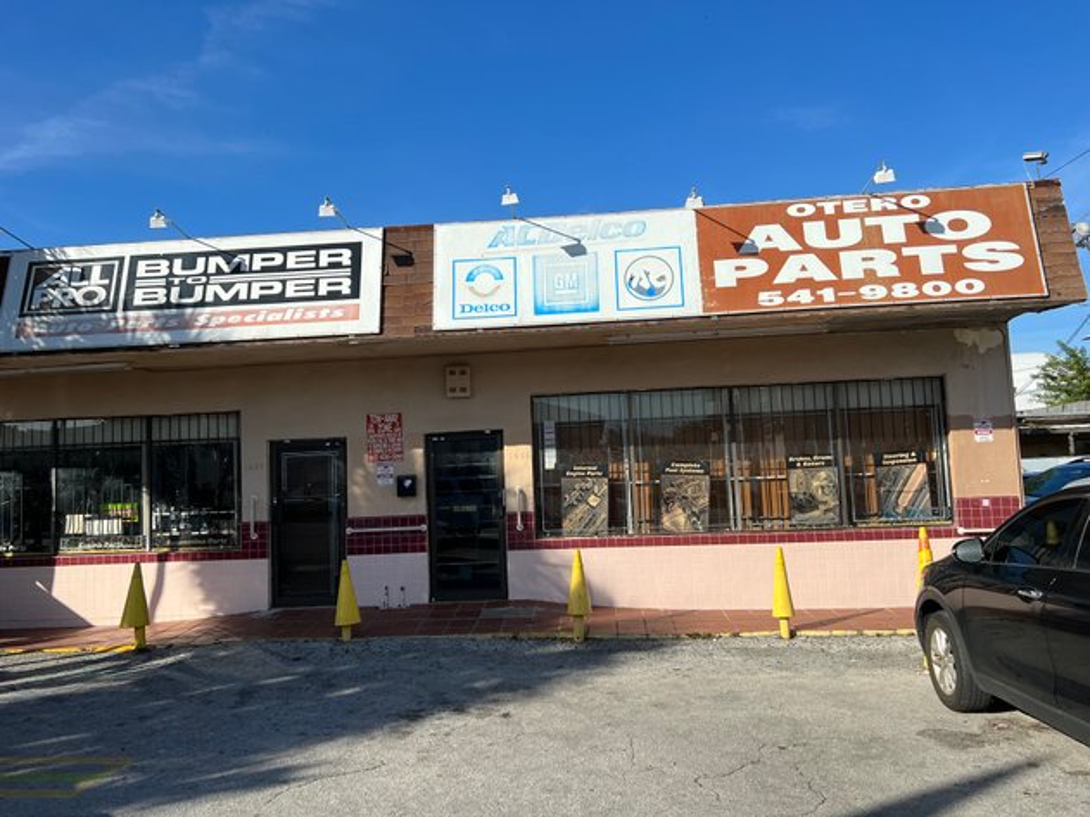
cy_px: 408
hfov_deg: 67.3
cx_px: 545
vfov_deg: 53.0
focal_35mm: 26
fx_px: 819
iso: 50
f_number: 1.5
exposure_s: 1/4630
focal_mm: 5.7
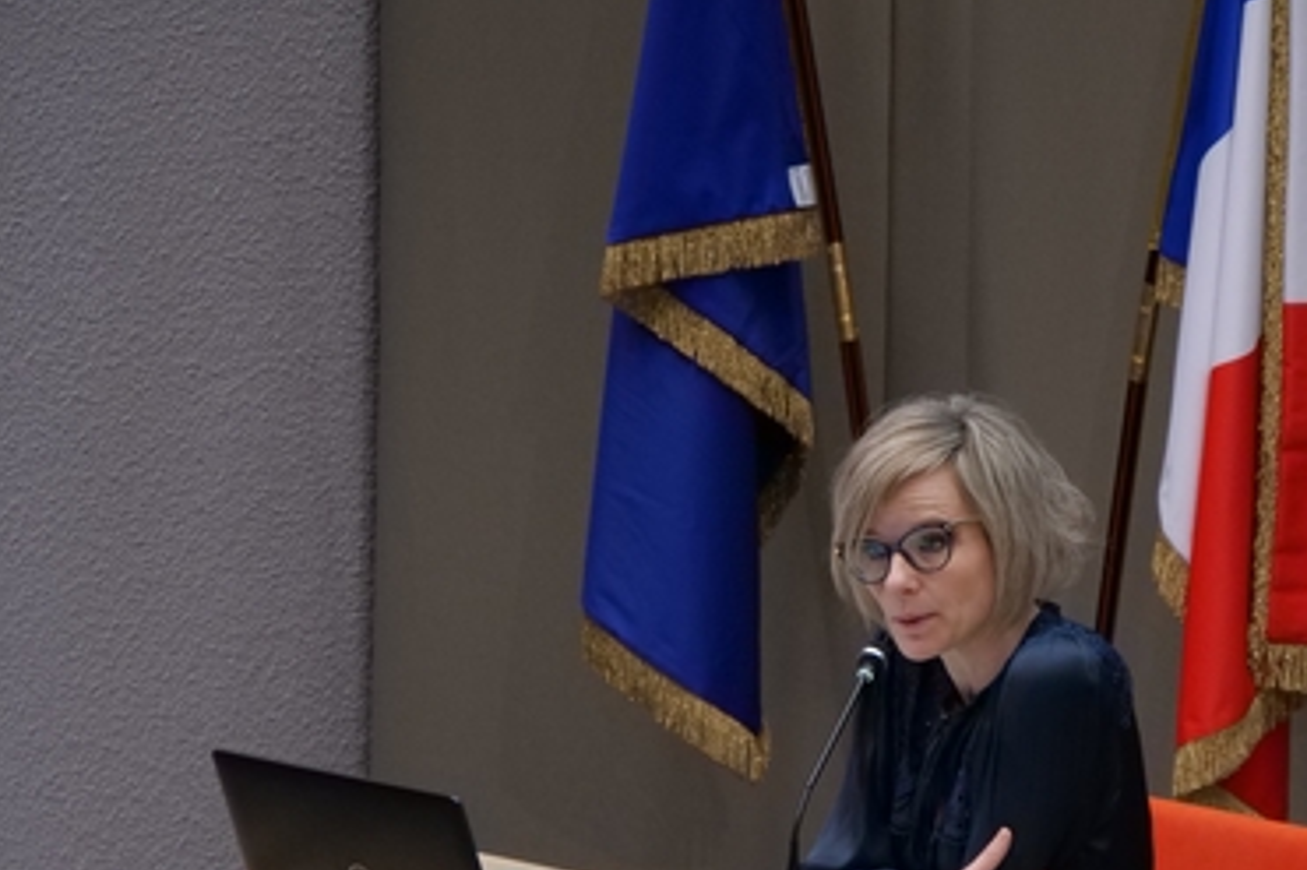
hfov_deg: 6.7
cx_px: 923
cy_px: 694
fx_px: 11213
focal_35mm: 309
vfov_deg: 4.4
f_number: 5.4
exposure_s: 1/50
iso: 1600
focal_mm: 92
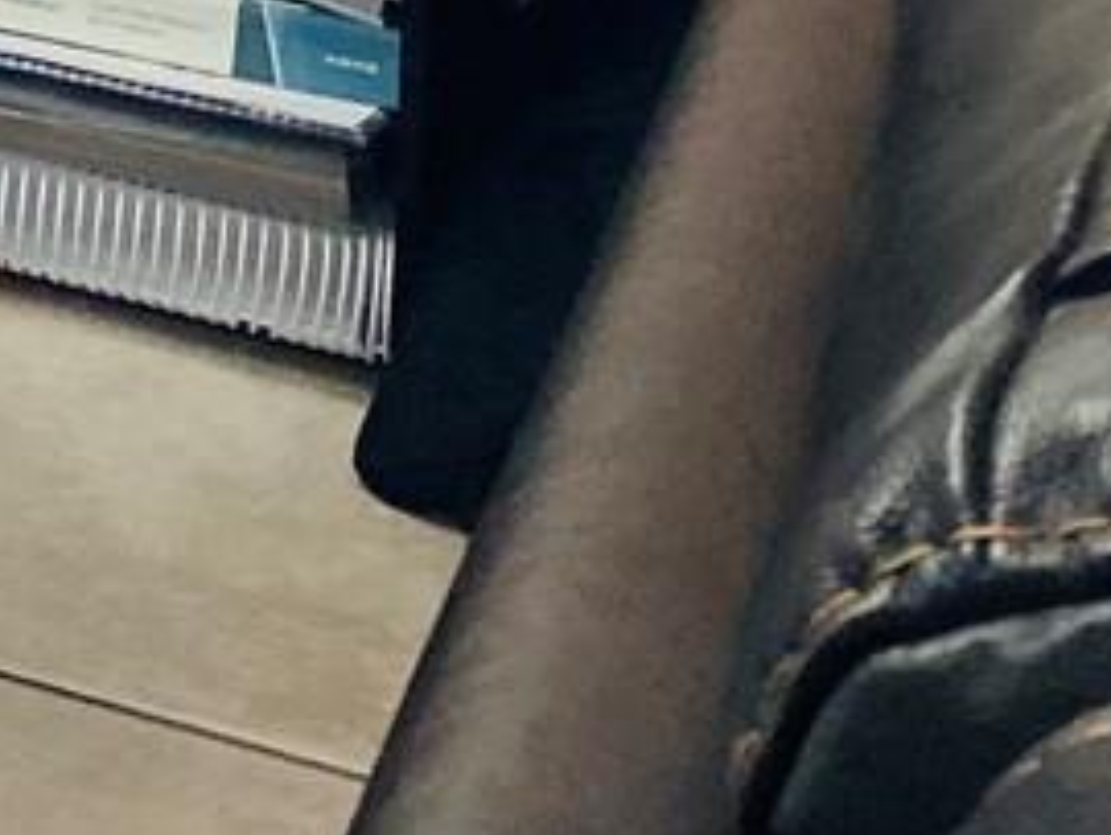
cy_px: -1485
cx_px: -1658
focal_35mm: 154
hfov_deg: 10.7
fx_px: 4947
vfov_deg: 8.4
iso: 160
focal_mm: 4.25
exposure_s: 1/60
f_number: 1.8
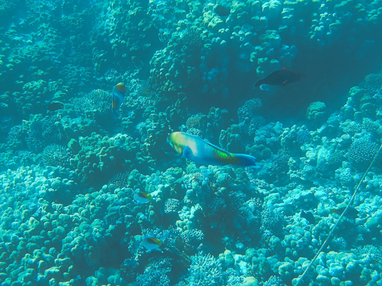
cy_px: 143
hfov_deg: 41.2
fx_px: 508
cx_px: 191
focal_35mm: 46
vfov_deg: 31.5
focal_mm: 6.14
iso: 50
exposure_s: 1/100
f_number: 1.65
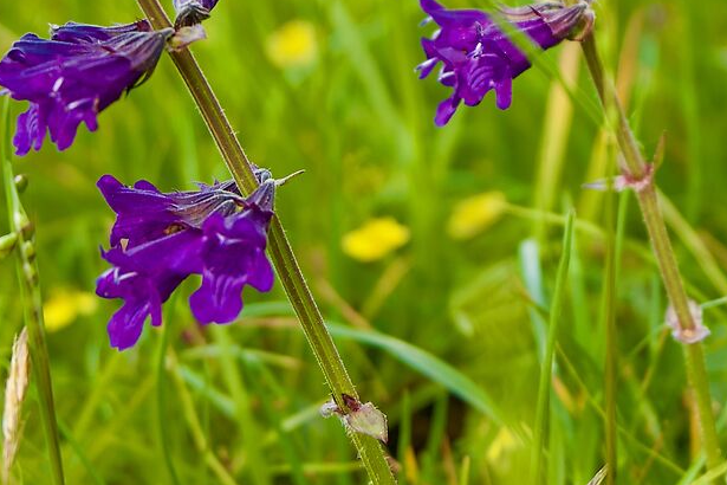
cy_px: -33
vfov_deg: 11.2
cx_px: 588
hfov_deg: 16.8
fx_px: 2443
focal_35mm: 121
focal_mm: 31
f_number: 4.8
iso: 100
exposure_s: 1/80
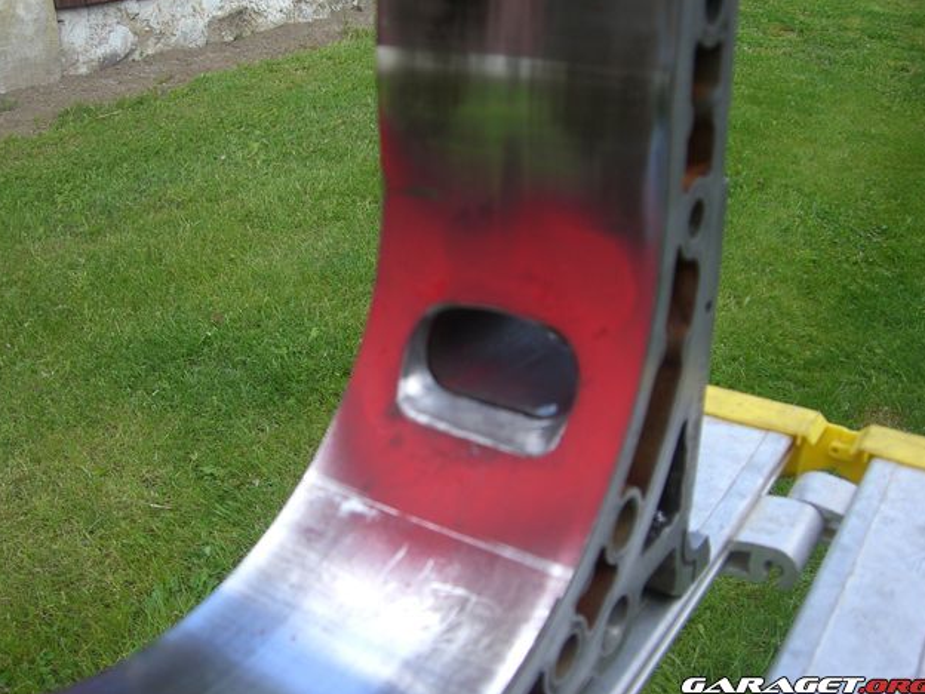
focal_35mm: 39
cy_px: 344
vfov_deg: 36.8
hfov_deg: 47.9
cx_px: 461
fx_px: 1042
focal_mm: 6.2
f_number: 2.7
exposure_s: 1/250
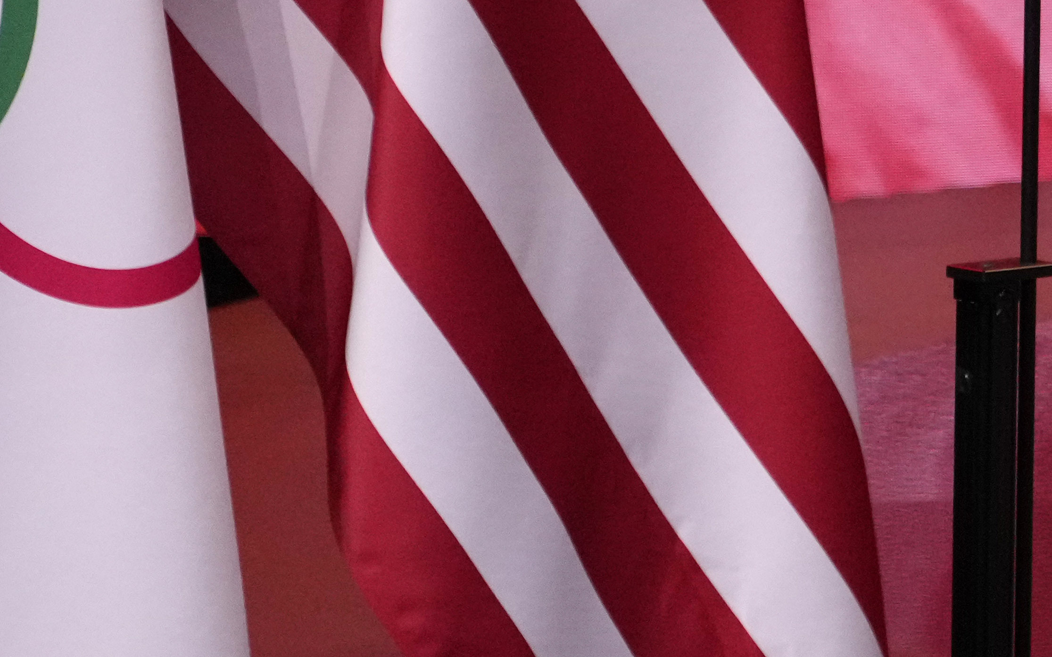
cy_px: -325
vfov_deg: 0.8
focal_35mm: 1579
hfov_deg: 1.3
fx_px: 45267
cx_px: 1441
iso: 4000
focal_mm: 400
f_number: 5.6
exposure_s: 1/200
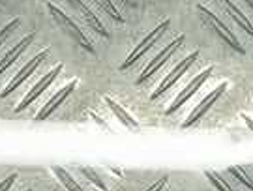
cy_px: 60
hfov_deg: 11.3
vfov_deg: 8.6
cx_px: 21
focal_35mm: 174
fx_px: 1275
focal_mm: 4.11
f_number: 1.6
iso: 123
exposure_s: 1/100
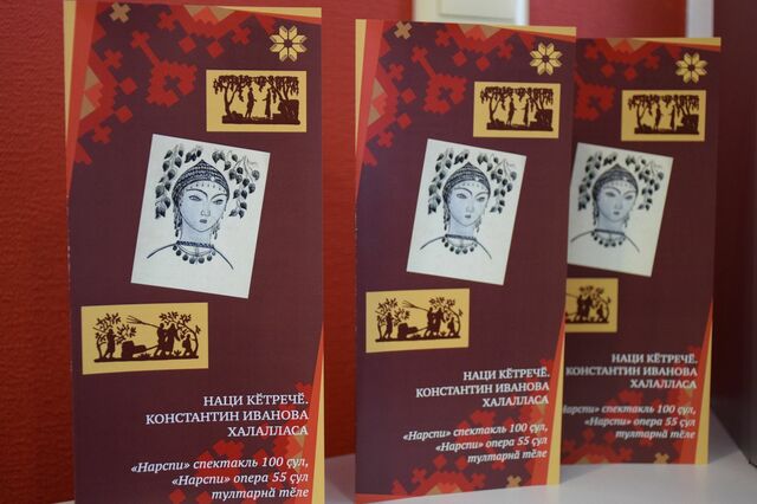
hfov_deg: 35.1
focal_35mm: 57
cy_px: 252
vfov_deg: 23.8
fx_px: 1198
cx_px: 378
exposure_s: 1/60
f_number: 4.2
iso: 1600
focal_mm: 38
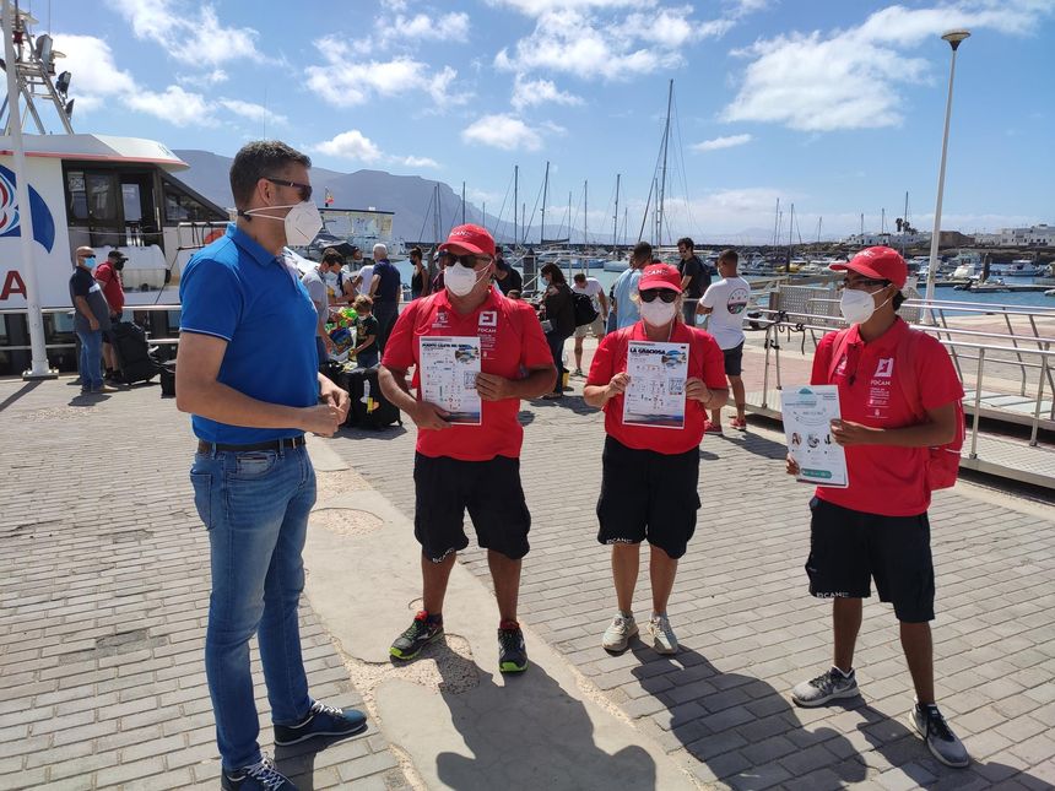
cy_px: 396
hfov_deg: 67.3
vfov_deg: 53.1
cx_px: 528
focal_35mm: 26
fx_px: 792
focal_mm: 4.77
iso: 112
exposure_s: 1/2793
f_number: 1.75
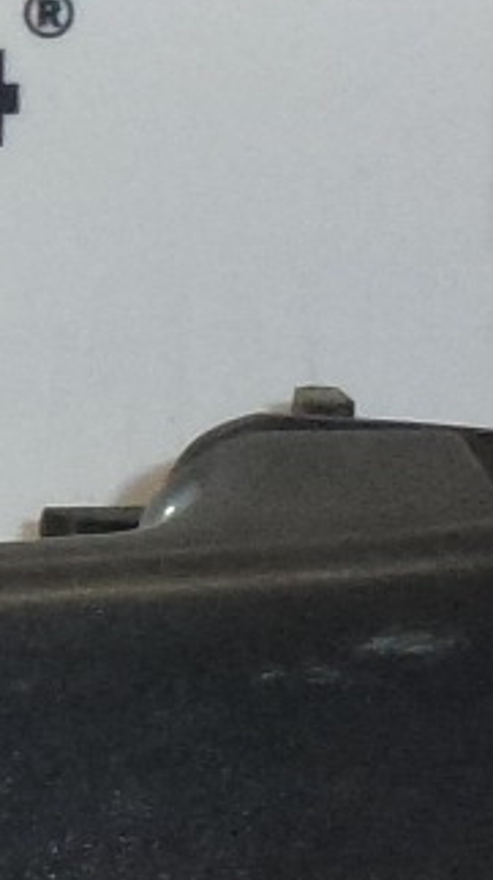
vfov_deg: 8.7
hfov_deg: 4.7
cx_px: -763
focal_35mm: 249
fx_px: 5803
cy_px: 441
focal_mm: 6.4
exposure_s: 1/250
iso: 400
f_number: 3.7
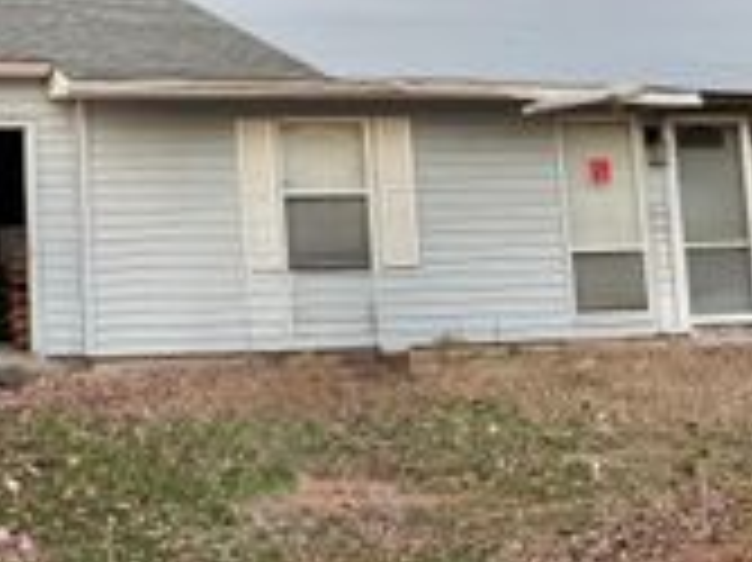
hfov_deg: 25.8
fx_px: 1563
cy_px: -29
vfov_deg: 19.7
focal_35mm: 72
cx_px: 9
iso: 80
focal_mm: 6.76
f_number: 1.78
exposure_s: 1/121
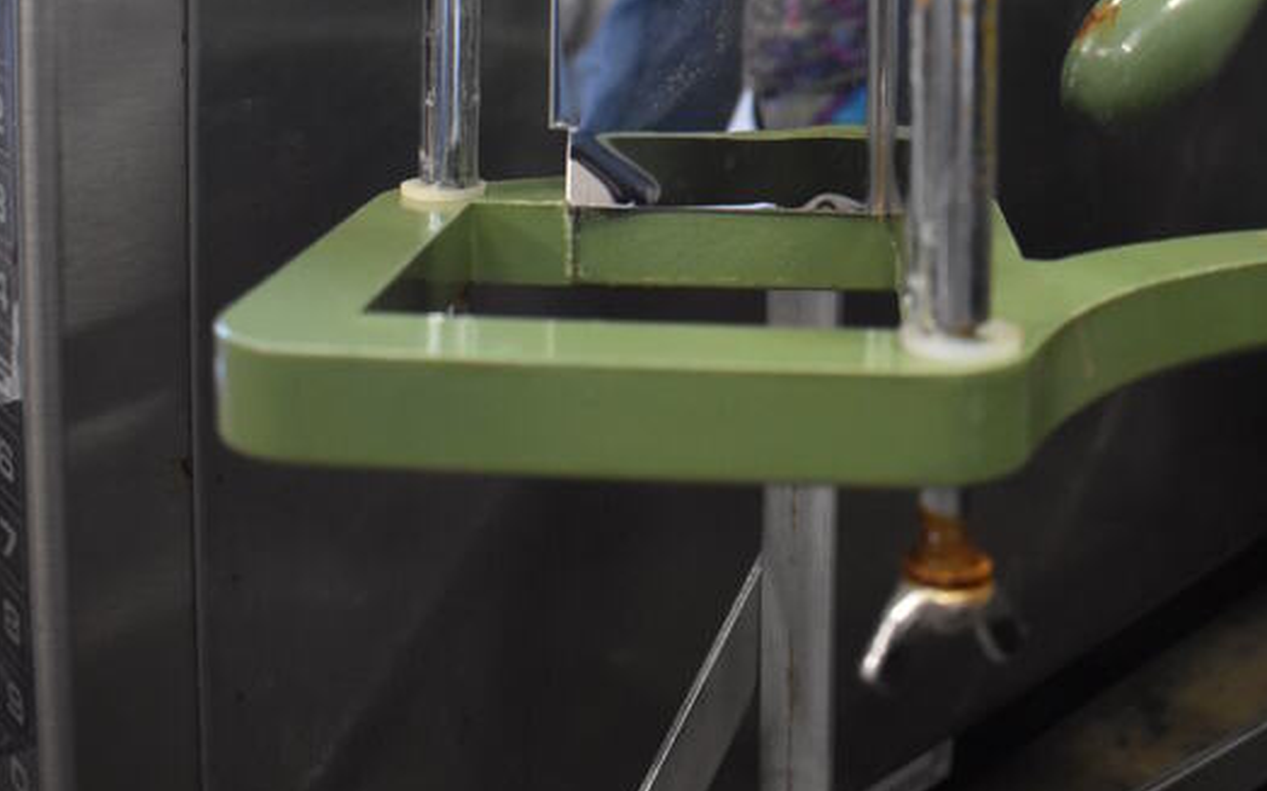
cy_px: -183
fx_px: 1657
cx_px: 718
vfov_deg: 24.1
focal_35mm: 48
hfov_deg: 41.8
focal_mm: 18
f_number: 3.5
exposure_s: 1/125
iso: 2200
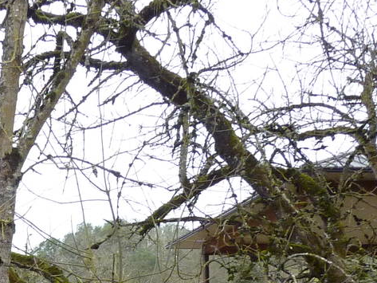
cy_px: 372
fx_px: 1068
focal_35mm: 98
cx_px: -158
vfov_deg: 14.4
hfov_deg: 18.2
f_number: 3.4
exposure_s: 1/500
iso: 200
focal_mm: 4.7
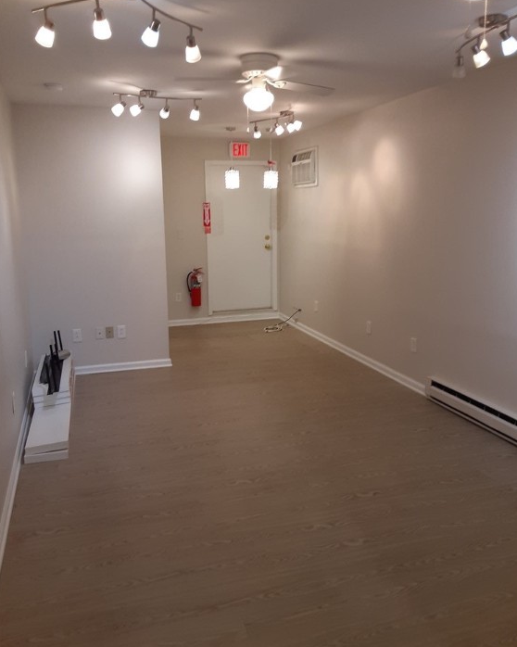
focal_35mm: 29
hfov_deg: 50.0
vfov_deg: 60.5
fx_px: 555
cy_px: 315
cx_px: 261
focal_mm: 2.91
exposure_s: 1/60
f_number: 1.9
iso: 80
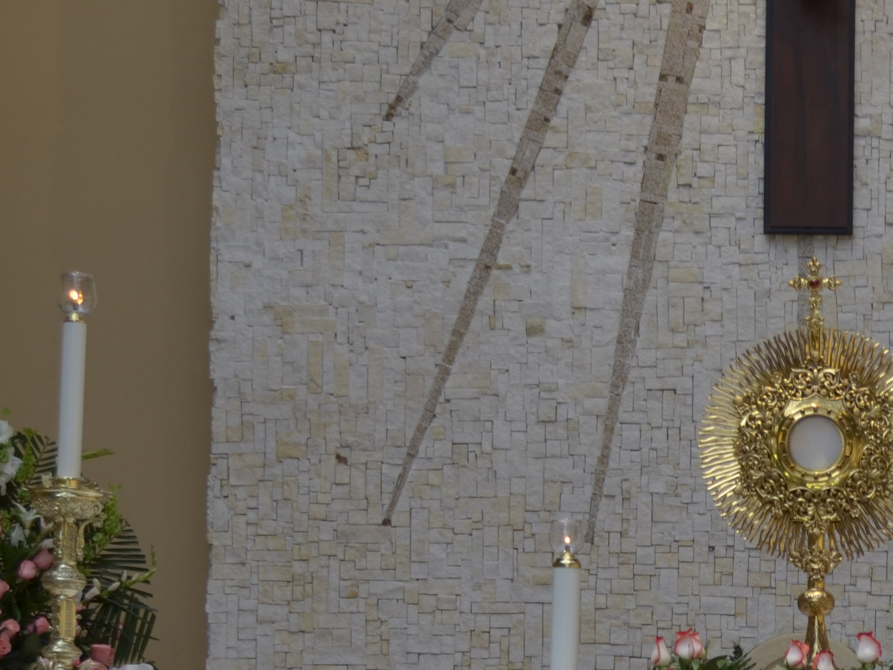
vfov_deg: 10.6
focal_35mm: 138
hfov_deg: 14.2
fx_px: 3560
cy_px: 734
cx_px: 801
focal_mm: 32
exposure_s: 1/30
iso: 140
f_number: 4.8
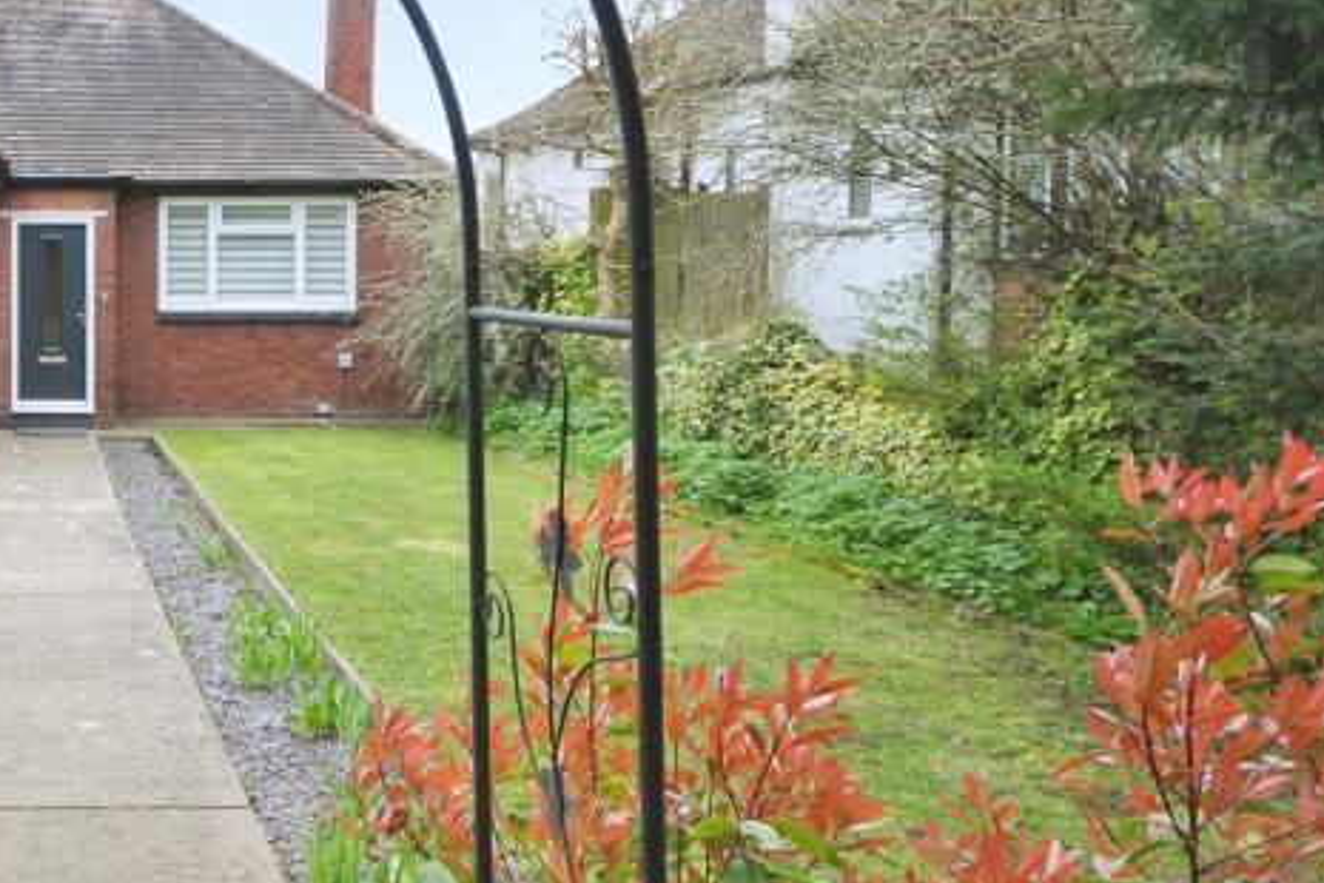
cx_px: -28
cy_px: 306
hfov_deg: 46.8
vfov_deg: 39.6
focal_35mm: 33
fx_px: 1214
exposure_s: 1/160
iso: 200
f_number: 6.3
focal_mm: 10
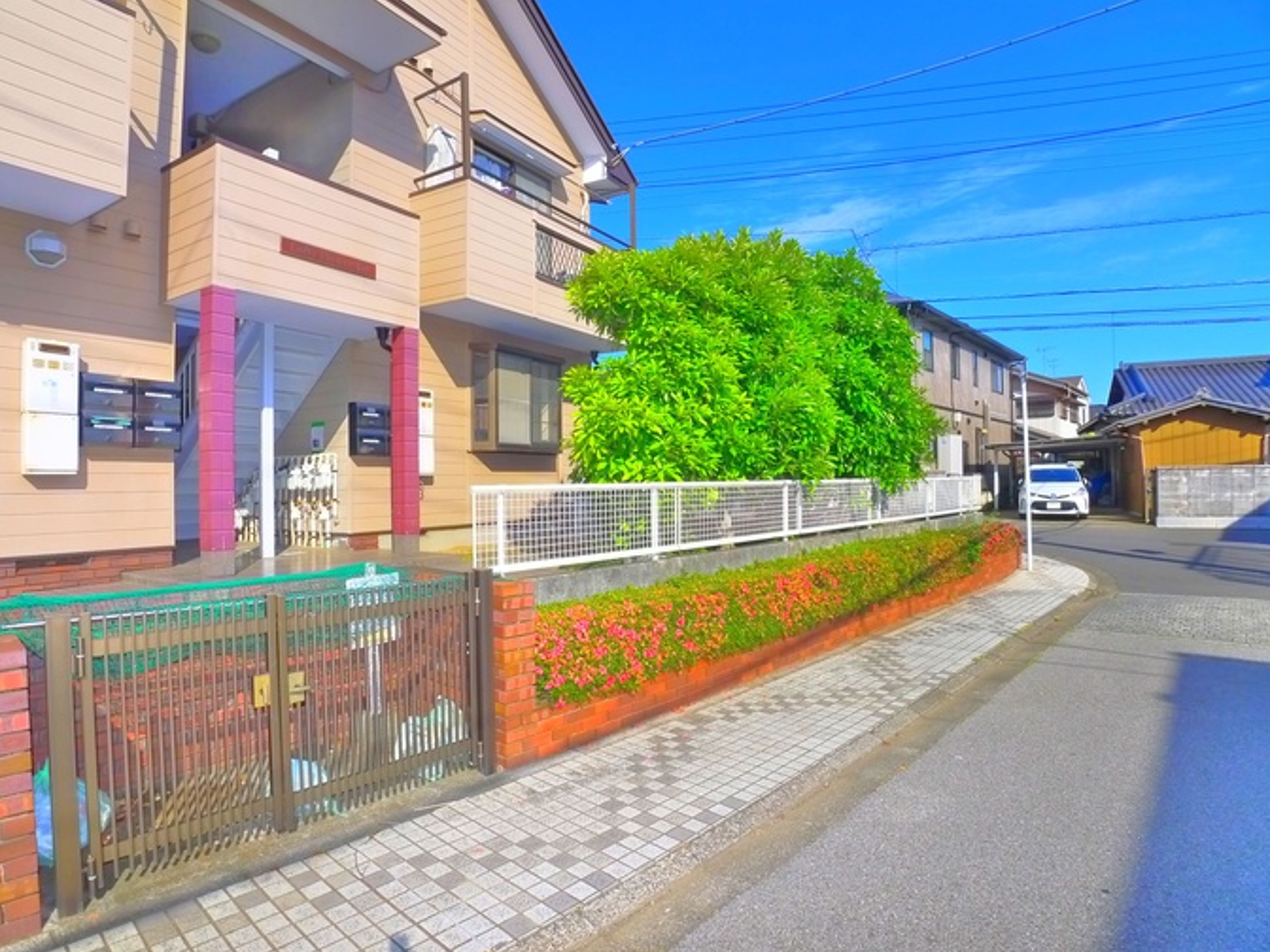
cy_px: 469
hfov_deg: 69.4
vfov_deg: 54.9
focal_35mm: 25
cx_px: 616
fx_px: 917
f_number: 4
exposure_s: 1/800
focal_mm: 5.1
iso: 400
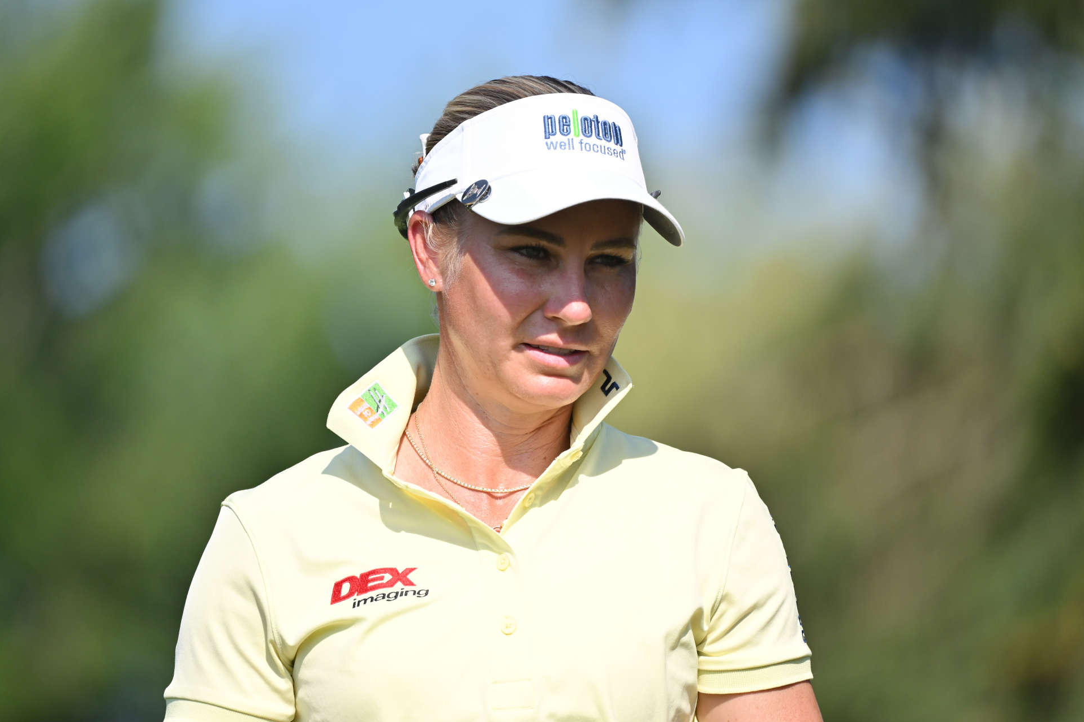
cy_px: 361
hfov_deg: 4.2
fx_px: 14782
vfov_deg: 2.8
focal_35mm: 491
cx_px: 542
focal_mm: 490
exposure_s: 1/2000
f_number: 5.6
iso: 560
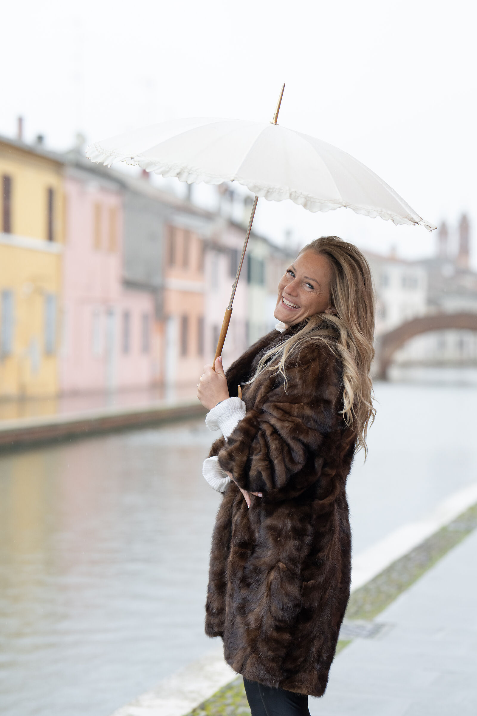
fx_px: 1689
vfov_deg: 23.9
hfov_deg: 16.1
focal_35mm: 85
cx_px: 238
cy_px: 358
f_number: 2.8
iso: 800
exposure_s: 1/1000
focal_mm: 85
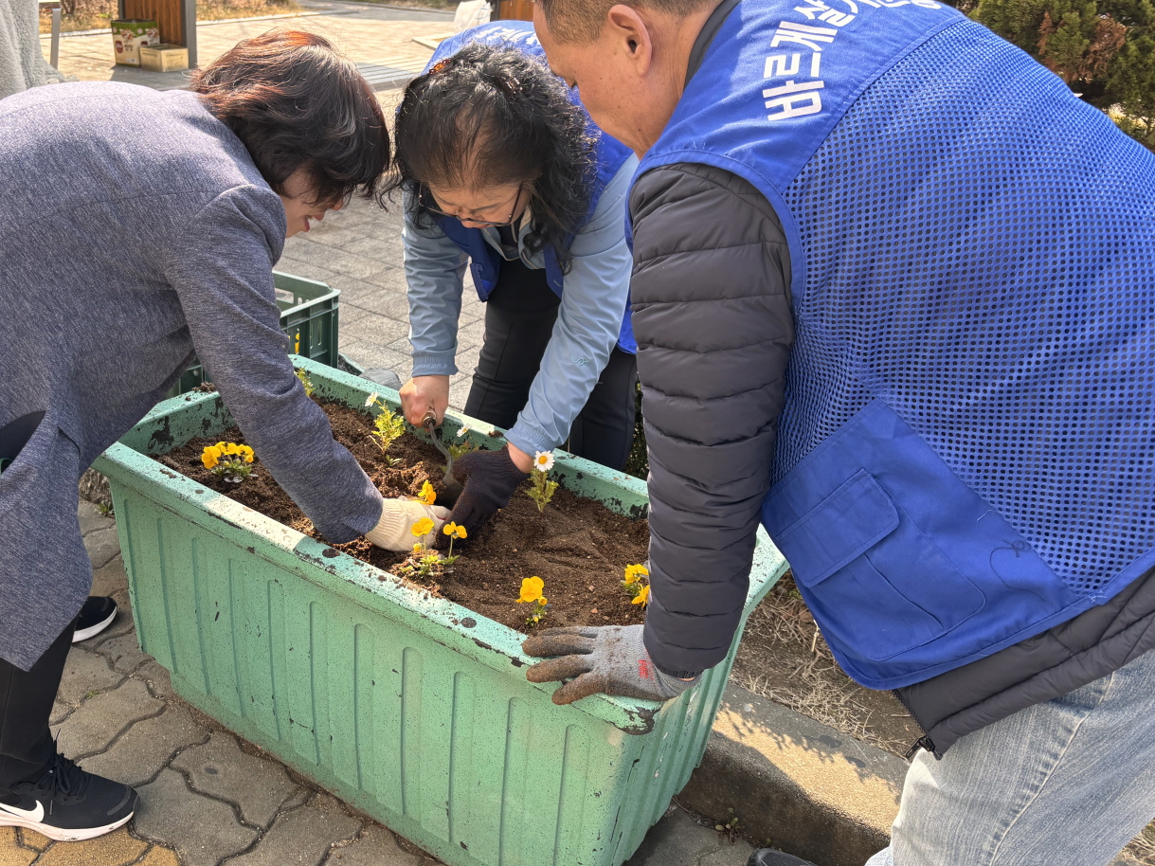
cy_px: 420
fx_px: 1068
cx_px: 462
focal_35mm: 32
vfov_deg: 44.1
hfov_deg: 56.4
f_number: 1.6
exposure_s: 1/437
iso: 50
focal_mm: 5.96
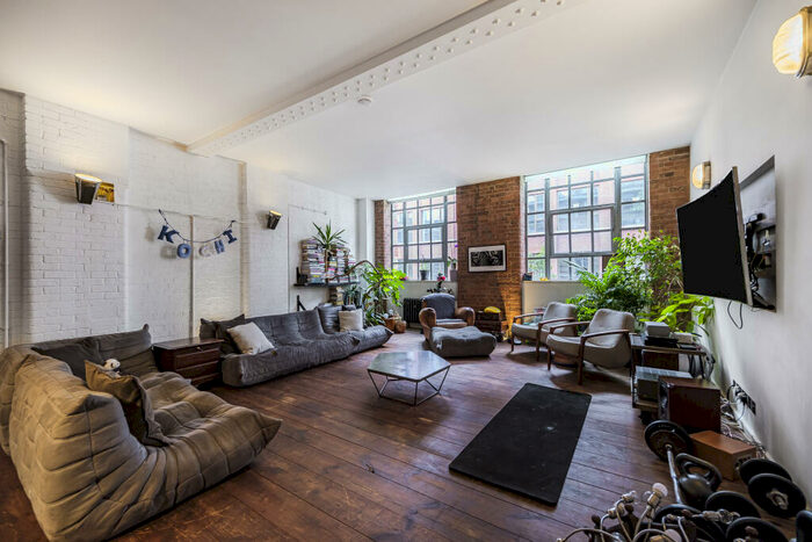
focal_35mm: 14
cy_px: 271
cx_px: 406
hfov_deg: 104.2
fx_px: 316
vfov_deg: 81.2
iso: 640
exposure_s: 1/10
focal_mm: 9.4
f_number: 5.6
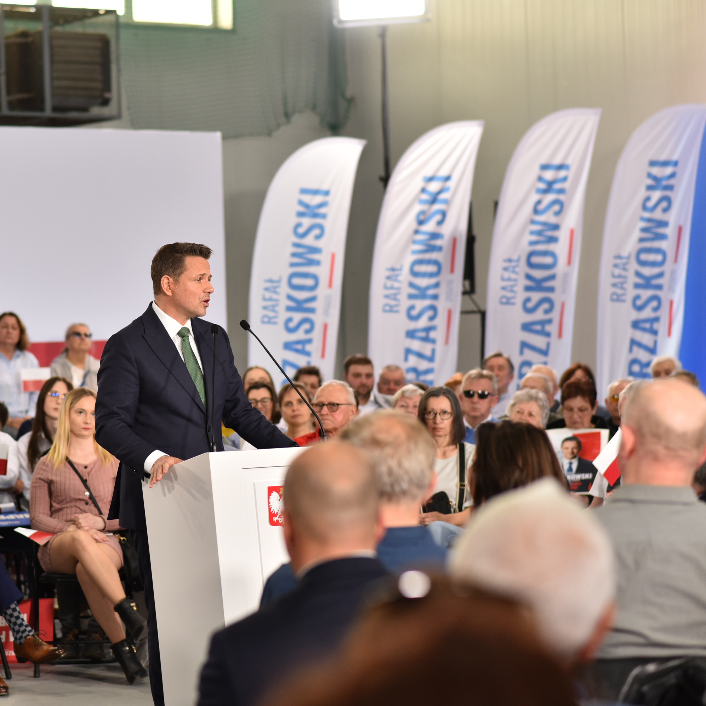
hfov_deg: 15.9
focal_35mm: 109
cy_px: 353
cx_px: 194
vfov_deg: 16.0
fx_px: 2515
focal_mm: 85
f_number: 2.8
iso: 400
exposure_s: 1/200
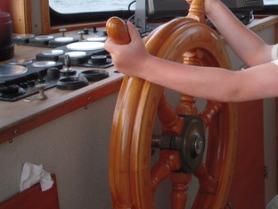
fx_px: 626
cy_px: 60
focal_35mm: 78
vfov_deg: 18.8
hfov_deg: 24.0
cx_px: 276
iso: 100
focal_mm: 6.3
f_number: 3.3
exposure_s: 1/30
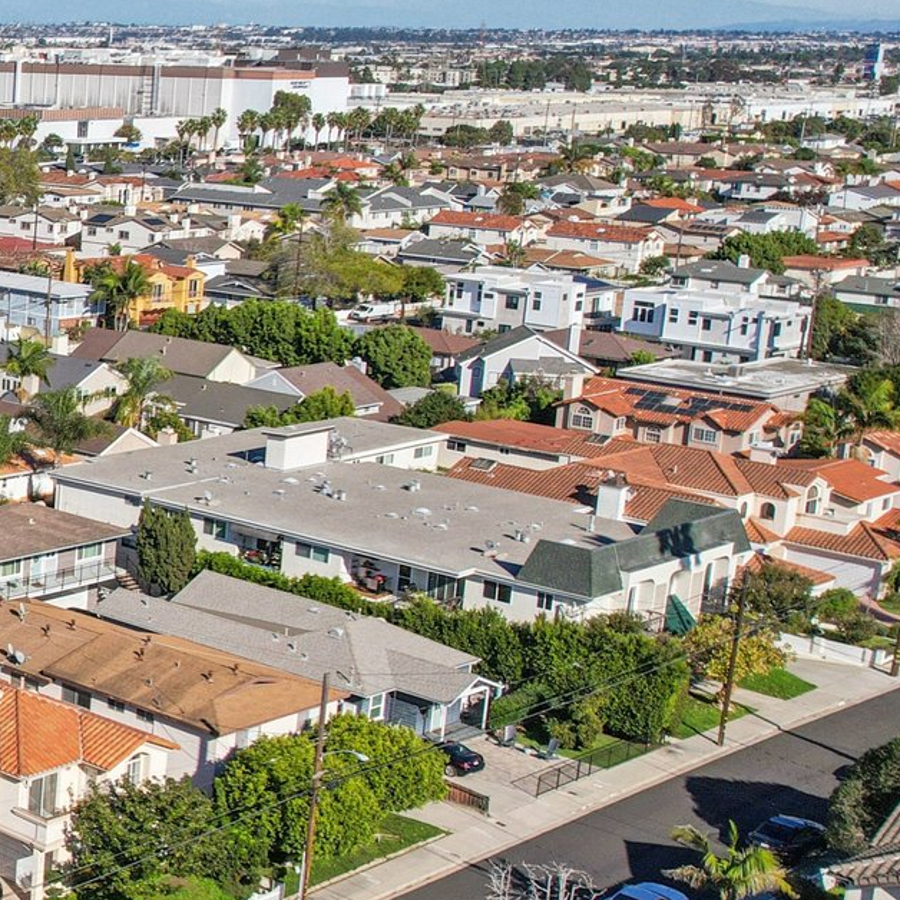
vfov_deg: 28.2
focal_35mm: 61
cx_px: -484
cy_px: 442
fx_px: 1794
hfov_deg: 22.5
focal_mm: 8.38
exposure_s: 1/3200
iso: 130
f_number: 2.8
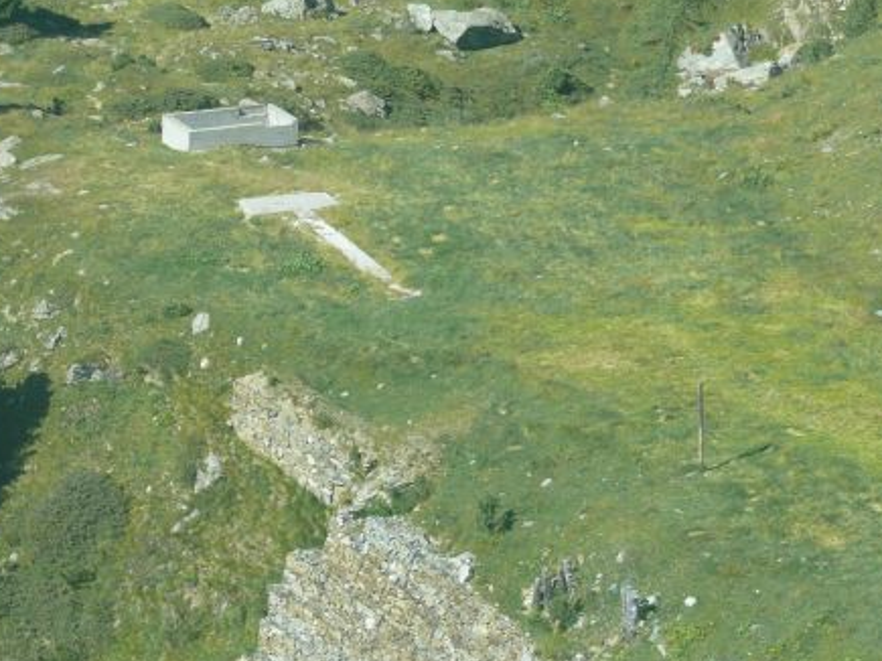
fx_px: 5528
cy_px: 144
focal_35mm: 217
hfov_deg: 9.1
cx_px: 326
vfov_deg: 6.8
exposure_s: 1/125
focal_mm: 24.9
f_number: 4
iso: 100
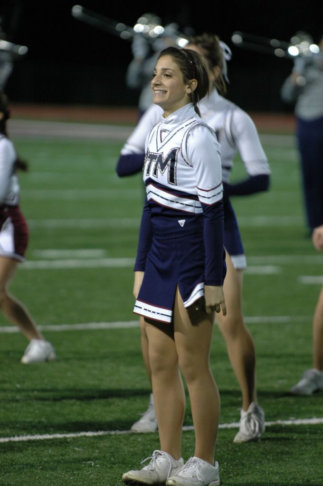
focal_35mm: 300
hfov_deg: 4.6
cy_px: 243
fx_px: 4048
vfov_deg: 6.9
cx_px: 162
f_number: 2.8
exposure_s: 1/60
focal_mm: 200
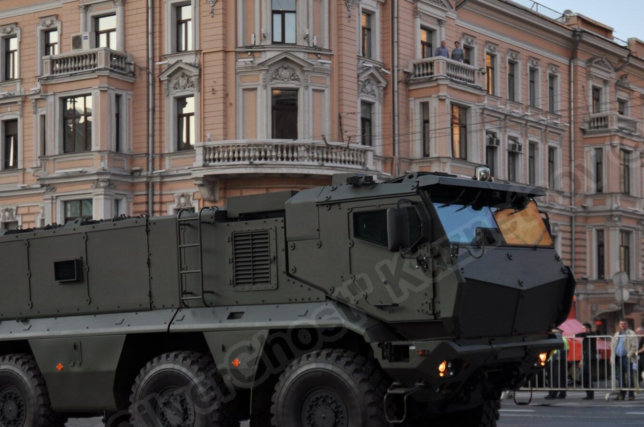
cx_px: 342
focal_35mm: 73
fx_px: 1304
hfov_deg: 27.7
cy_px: 310
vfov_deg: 18.5
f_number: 2.8
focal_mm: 32
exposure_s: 1/320
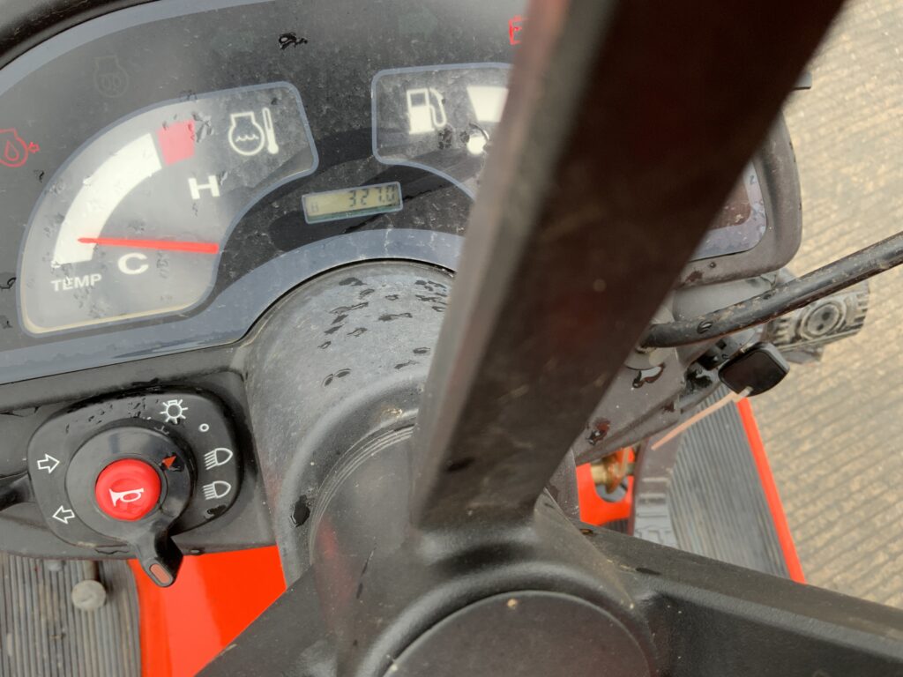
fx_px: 756
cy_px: 338
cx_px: 452
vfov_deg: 48.2
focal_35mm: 29
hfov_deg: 61.7
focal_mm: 3
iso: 40
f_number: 1.8
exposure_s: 1/122
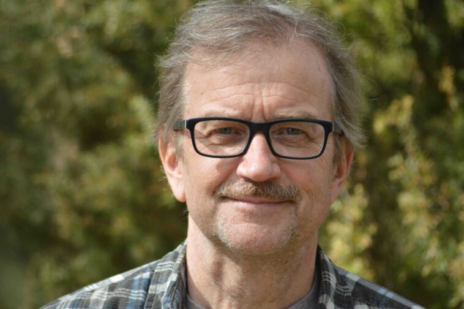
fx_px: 5795
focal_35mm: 450
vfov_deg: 3.0
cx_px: 232
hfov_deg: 4.6
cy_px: 154
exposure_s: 1/1250
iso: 1600
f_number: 5.6
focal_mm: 300
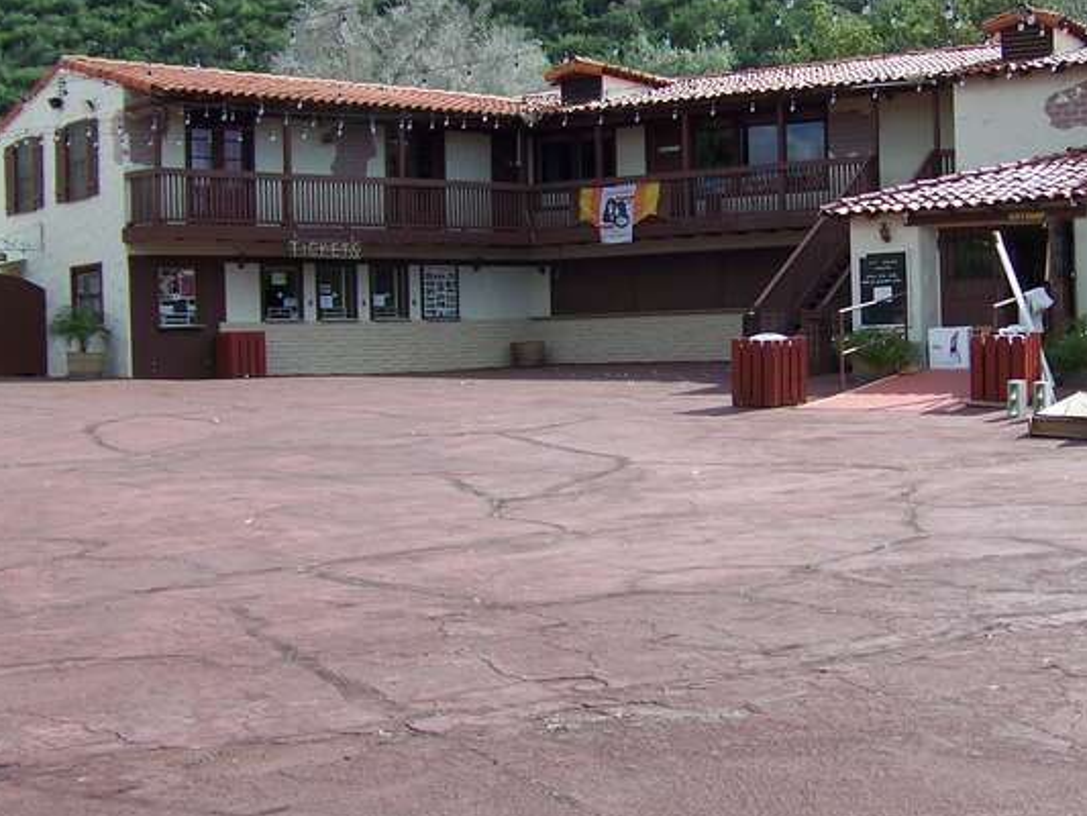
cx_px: 706
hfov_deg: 35.3
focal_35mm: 54
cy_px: 365
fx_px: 1696
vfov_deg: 27.0
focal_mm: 5.85
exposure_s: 1/640
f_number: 2.8
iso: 64
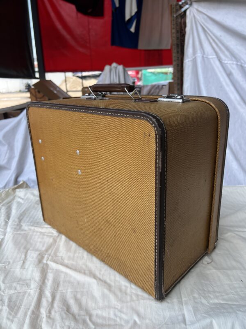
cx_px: 123
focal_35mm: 26
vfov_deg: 67.3
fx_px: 246
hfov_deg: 53.1
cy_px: 164
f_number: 1.5
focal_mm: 5.7
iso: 50
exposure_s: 1/902
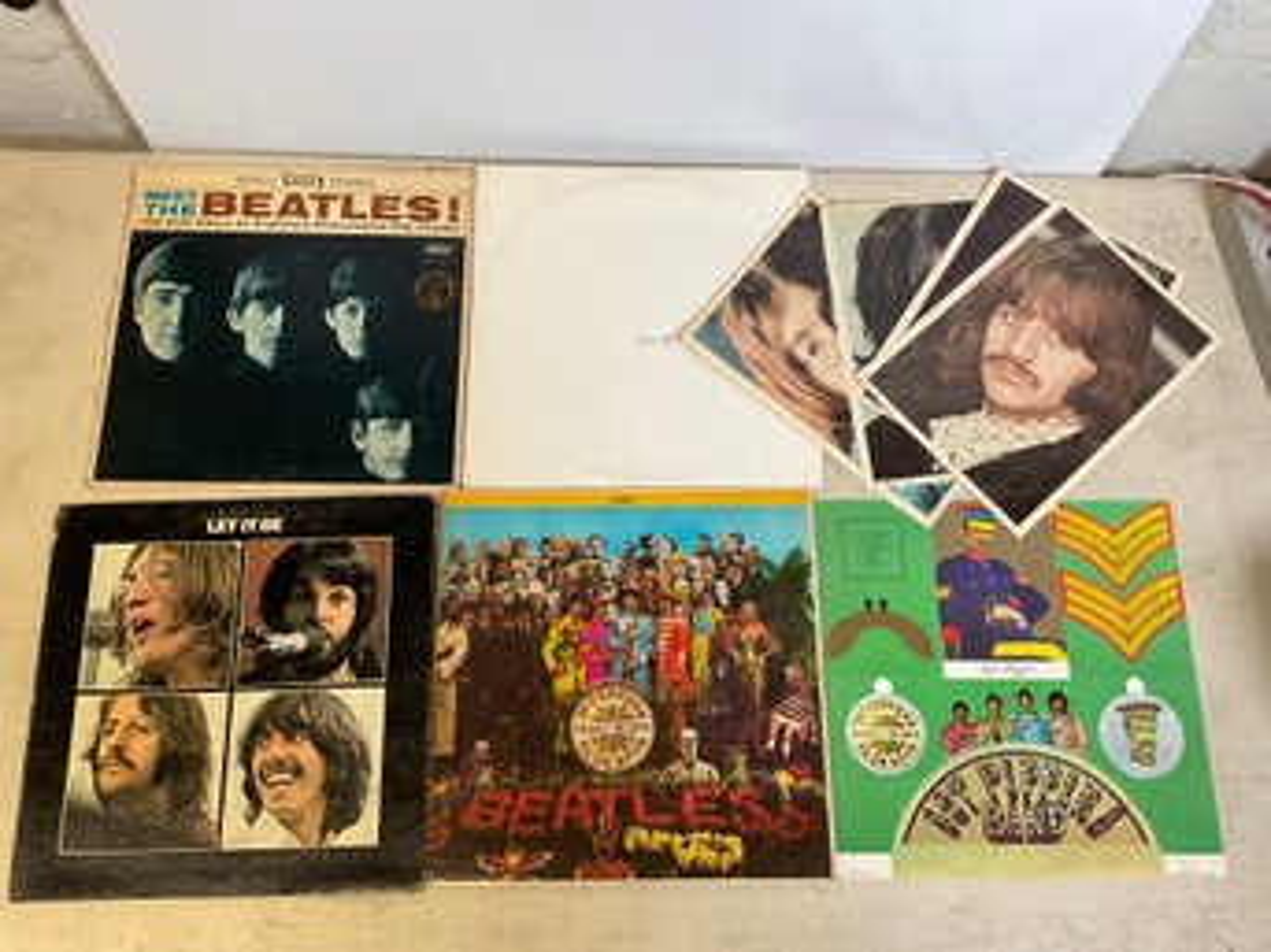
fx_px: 1064
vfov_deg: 48.2
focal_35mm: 29
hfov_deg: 61.7
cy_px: 476
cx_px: 636
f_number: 1.8
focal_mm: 3
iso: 64
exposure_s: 1/109
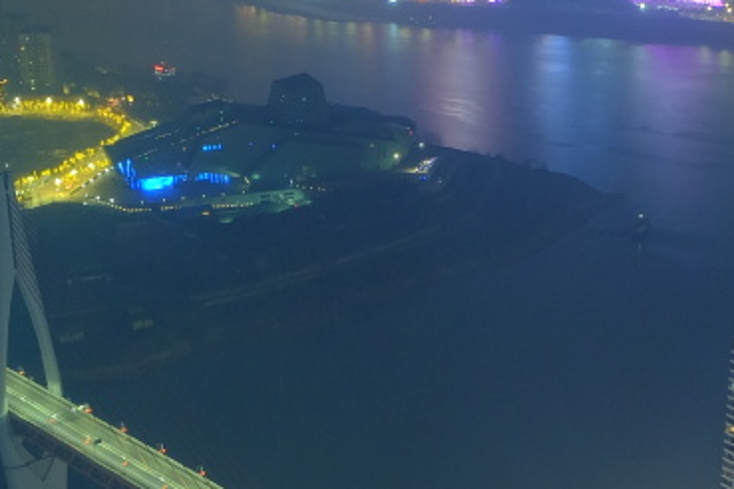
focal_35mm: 78
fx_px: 1590
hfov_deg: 25.9
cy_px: 457
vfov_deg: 17.2
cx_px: 454
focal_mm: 16
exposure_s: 25
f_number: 10
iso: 400
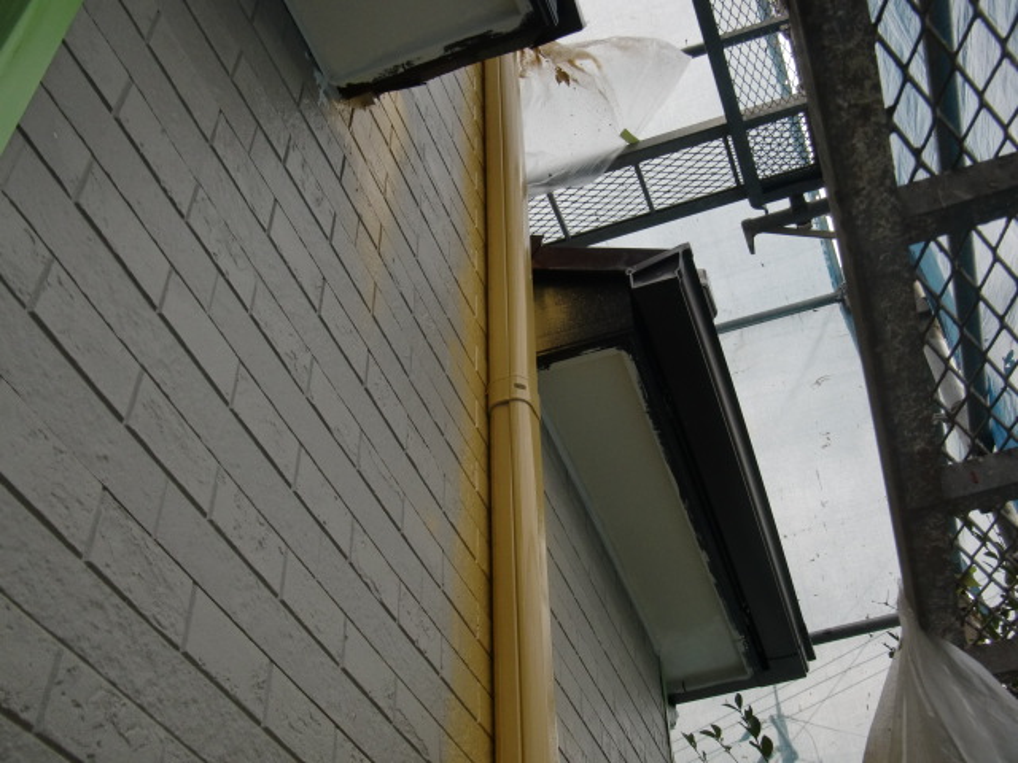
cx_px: 509
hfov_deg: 49.0
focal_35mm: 38
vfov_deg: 37.7
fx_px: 1118
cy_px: 382
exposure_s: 1/160
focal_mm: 6.66
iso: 64
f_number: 3.9
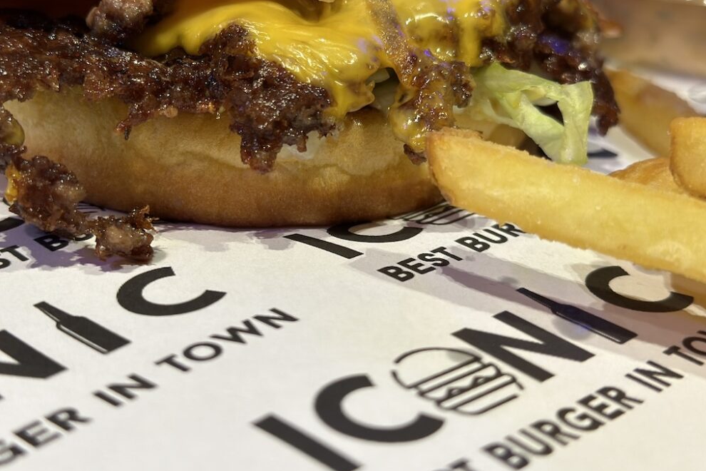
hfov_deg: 33.9
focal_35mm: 59
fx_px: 1157
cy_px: 176
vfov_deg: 22.9
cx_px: 302
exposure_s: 1/50
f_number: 1.78
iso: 125
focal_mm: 6.86
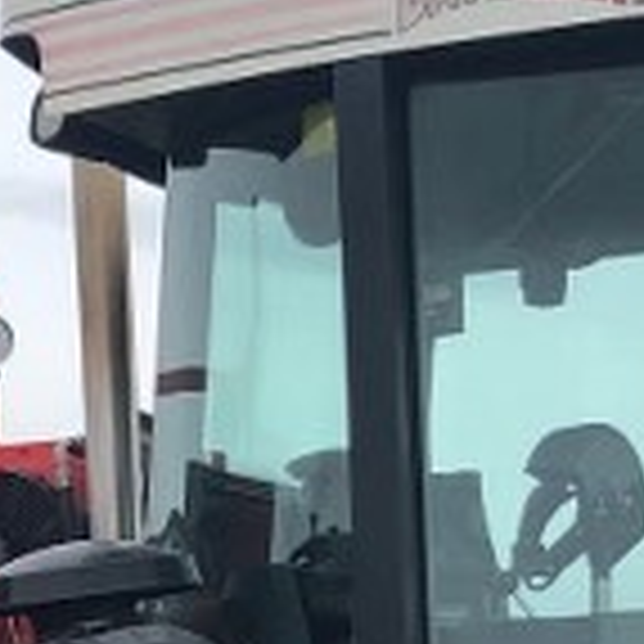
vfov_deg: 12.2
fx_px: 2905
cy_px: 905
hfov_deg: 12.3
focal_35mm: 138
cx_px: -167
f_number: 1.8
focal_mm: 3.99
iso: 20
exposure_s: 1/387
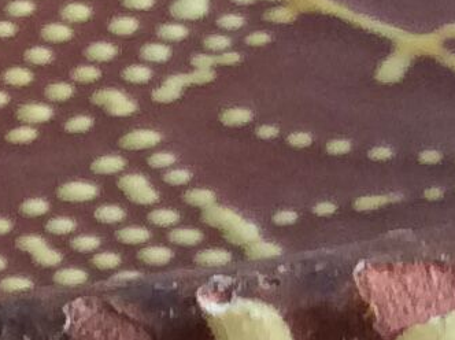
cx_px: -145
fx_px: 3281
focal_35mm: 250
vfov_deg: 5.7
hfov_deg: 7.8
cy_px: 855
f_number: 2.4
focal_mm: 3.3
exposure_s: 1/25
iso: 100
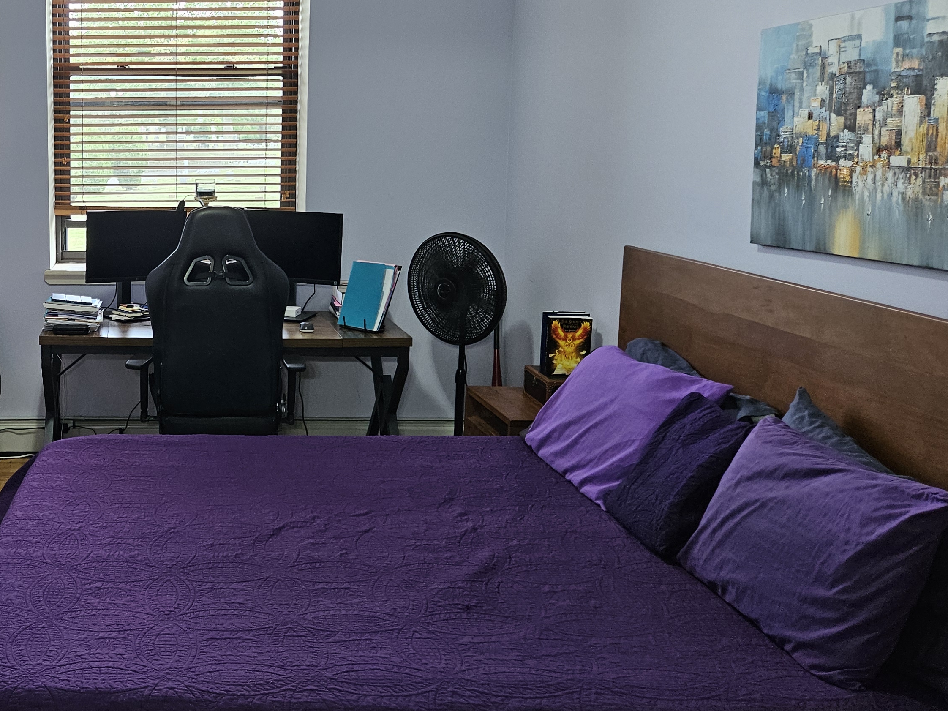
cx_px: 147
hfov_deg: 43.0
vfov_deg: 35.0
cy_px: 267
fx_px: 1123
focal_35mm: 41
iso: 400
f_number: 1.8
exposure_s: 1/120
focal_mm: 5.4
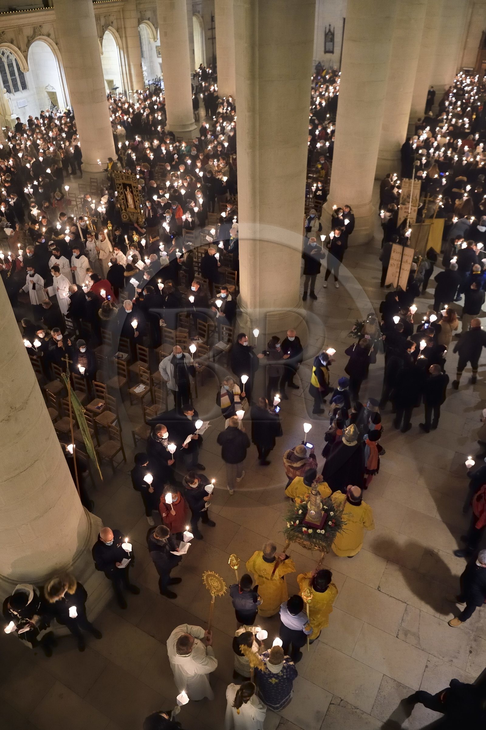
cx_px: 243
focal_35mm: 24
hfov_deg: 53.1
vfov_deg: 73.8
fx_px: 487
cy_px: 365
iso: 1600
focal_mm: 24
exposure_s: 1/8
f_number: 4
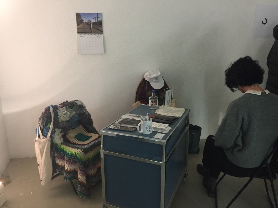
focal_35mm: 29
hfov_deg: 61.7
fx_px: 233
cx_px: 139
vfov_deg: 48.2
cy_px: 104
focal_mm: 4.15
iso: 250
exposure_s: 1/33
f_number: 2.2
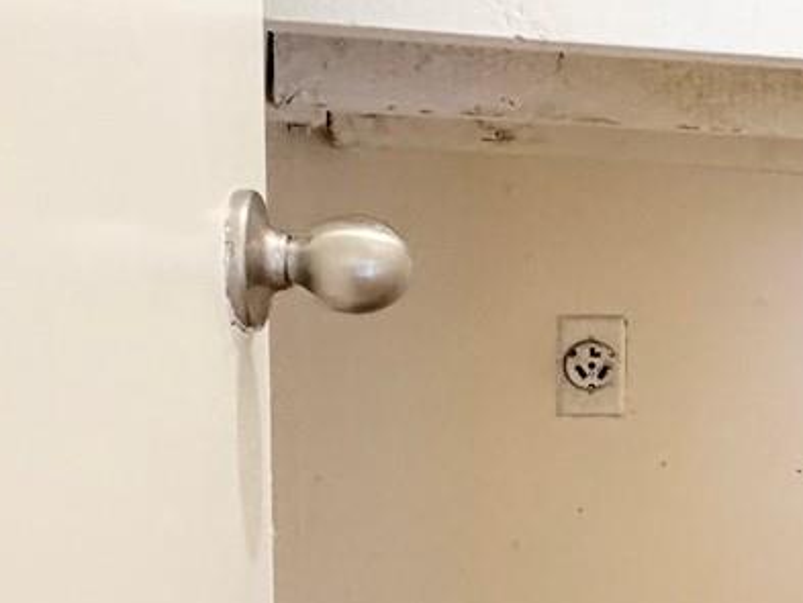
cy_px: 339
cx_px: 1193
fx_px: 1323
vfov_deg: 25.7
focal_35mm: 57
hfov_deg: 25.6
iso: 250
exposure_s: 1/60
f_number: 2.2
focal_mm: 2.22
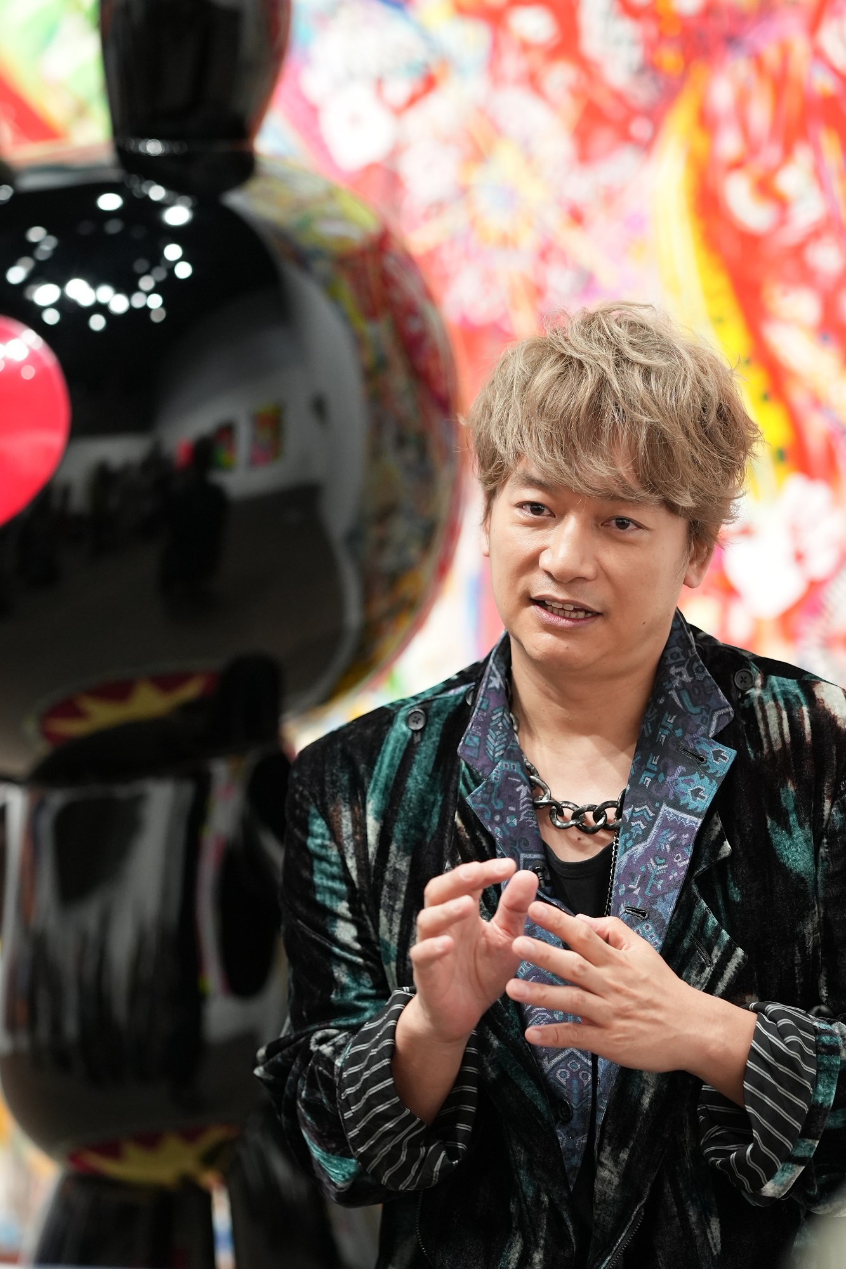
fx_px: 4477
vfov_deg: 16.1
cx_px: 423
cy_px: 634
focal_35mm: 127
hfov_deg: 10.8
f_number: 1.8
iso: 1600
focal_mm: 85
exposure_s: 1/320
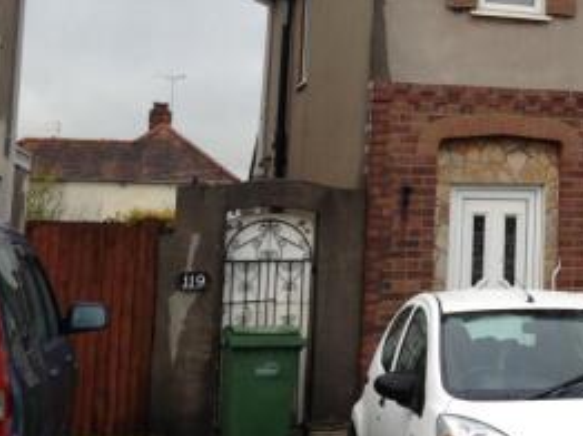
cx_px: 604
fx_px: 1312
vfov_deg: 18.8
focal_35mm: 78
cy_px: 126
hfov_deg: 23.8
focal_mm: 4.28
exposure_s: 1/341
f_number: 2.4
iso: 64
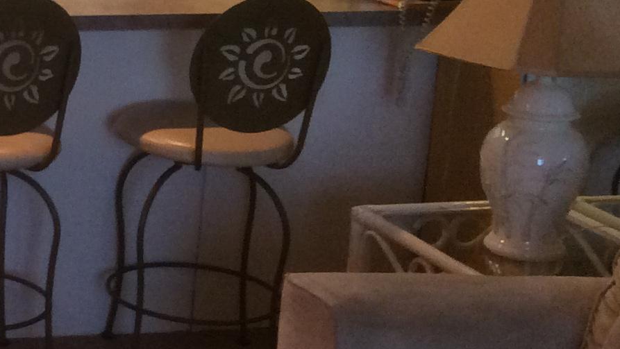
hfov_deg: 19.4
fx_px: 1661
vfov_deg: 12.0
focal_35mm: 101
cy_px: 116
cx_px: -206
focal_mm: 3.3
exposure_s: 1/25
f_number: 2.4
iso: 100
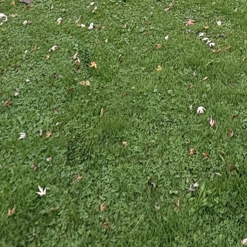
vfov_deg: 22.7
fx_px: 404
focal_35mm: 50
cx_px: 234
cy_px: -177
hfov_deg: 31.9
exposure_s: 1/346
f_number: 2.2
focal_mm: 2.22
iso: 50
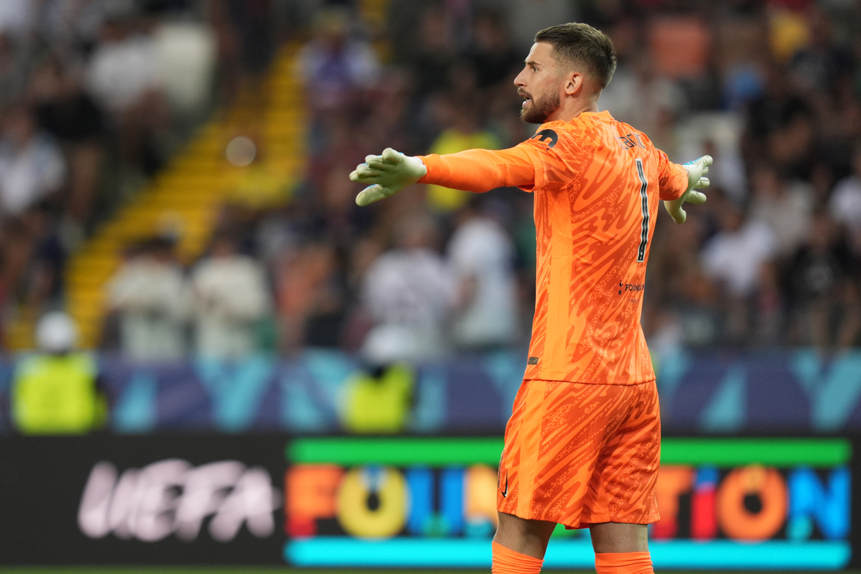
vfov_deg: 3.4
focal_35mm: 400
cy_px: 287
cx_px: 430
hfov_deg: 5.2
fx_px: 9565
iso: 2500
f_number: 3.2
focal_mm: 400
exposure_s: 1/1600
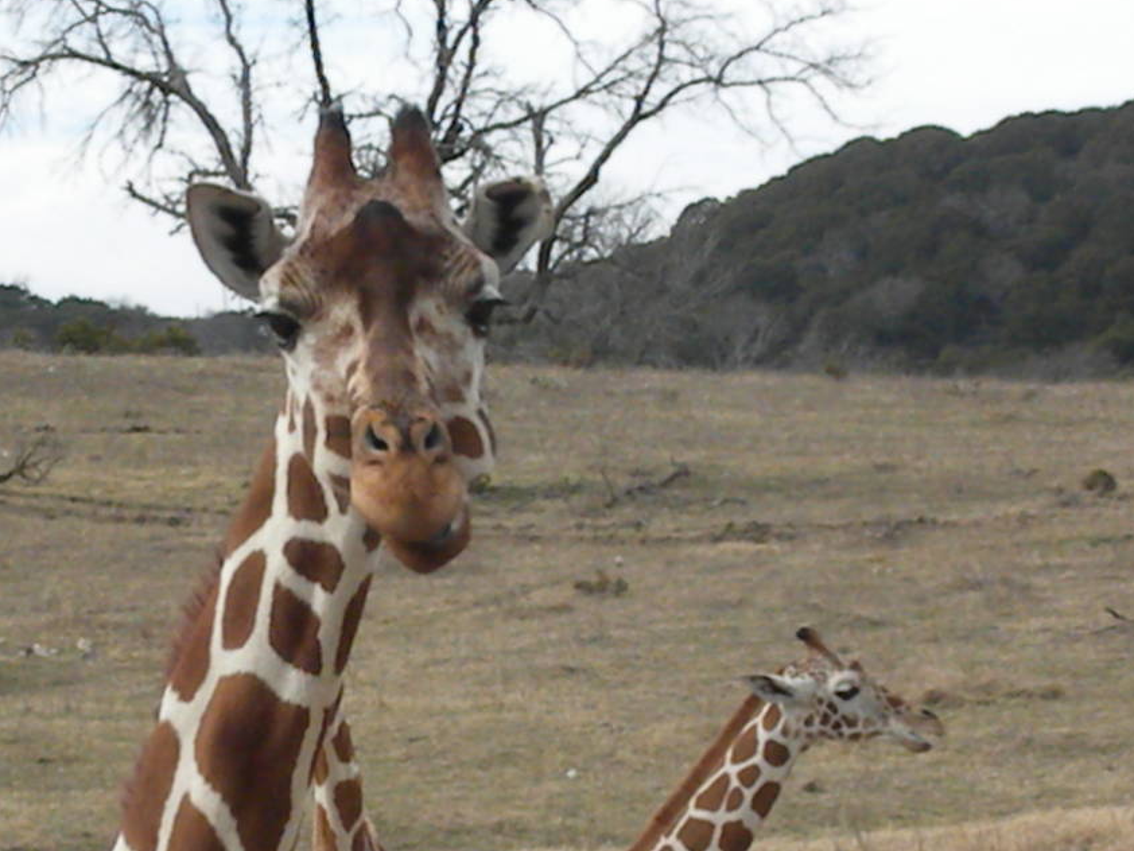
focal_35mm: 190
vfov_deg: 7.8
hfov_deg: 10.4
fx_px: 6226
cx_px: 322
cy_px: 648
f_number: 14
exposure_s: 1/300
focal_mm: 17.7
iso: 640
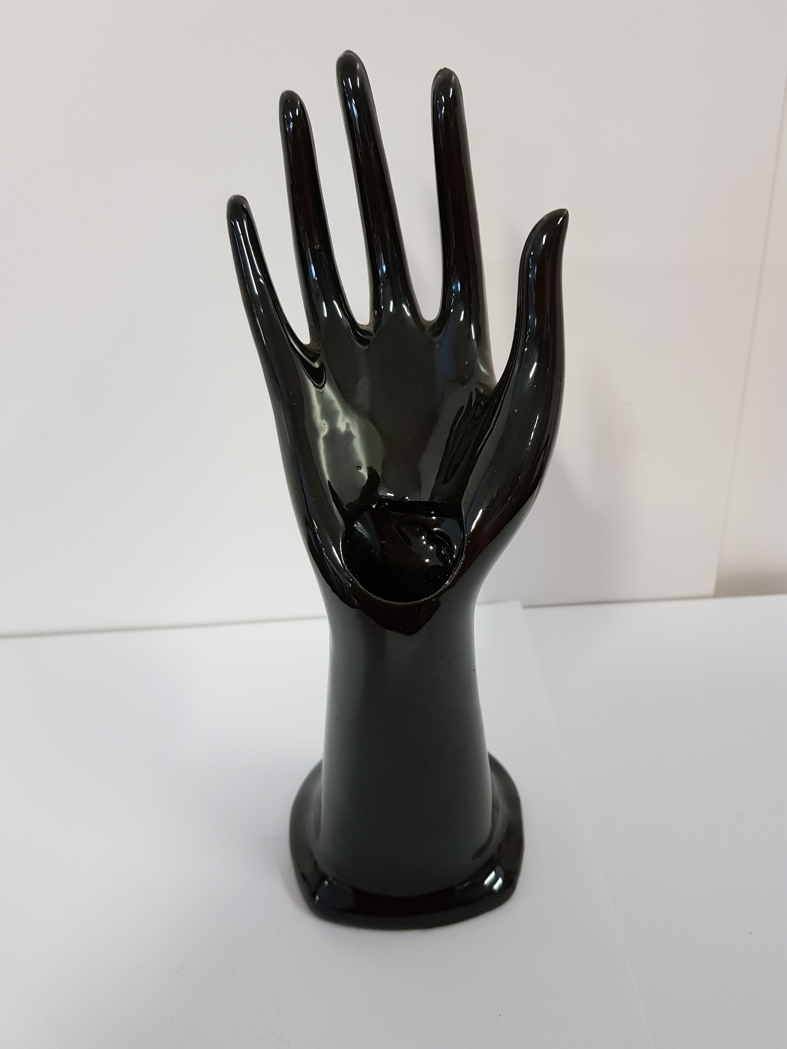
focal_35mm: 26
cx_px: 394
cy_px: 524
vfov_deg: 67.3
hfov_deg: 53.1
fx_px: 788
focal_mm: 4.2
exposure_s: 1/33
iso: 250
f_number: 1.7
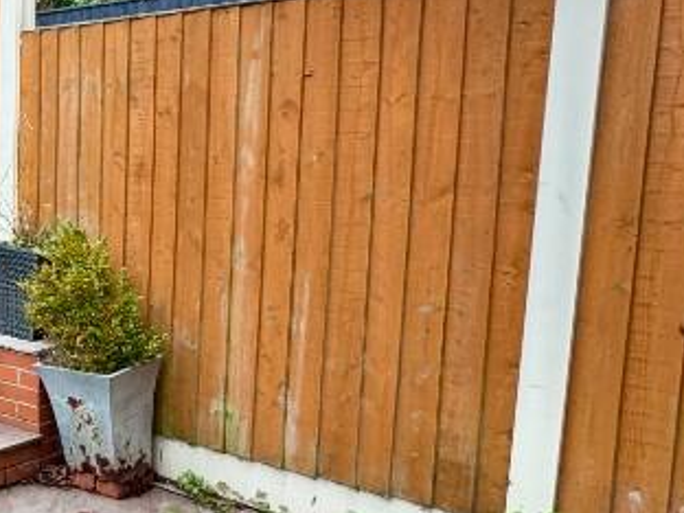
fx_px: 909
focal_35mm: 46
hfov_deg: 27.1
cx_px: -370
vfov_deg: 31.5
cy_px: 235
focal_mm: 2.22
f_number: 2.2
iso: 40
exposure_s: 1/133
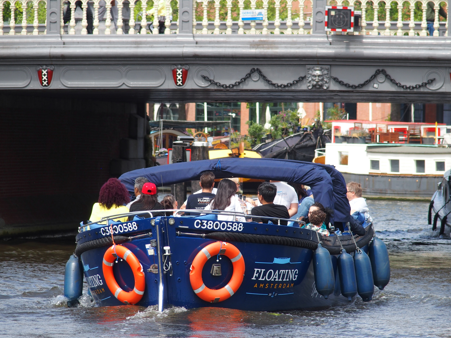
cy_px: 169
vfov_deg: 5.0
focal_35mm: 300
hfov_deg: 6.6
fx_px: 3909
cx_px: 226
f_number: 4
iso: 100
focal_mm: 64.3
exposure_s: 1/400
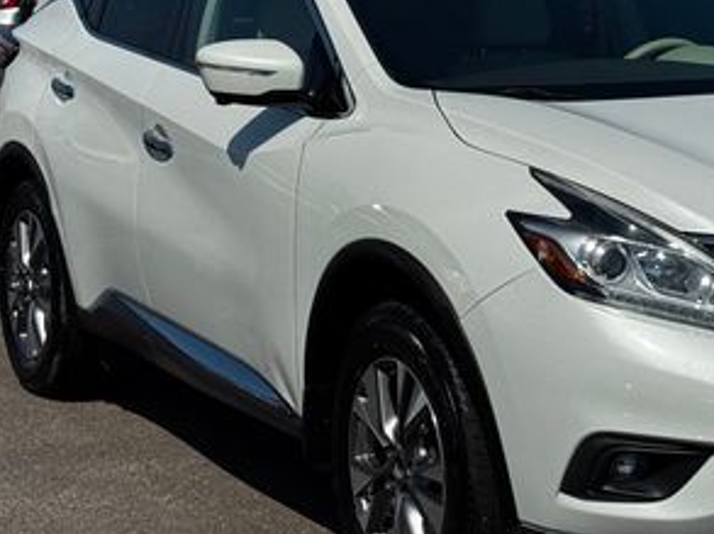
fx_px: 2163
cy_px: 146
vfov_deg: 14.0
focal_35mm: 105
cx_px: 546
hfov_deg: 18.6
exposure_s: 1/12500
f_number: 1.78
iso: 64
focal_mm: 6.76
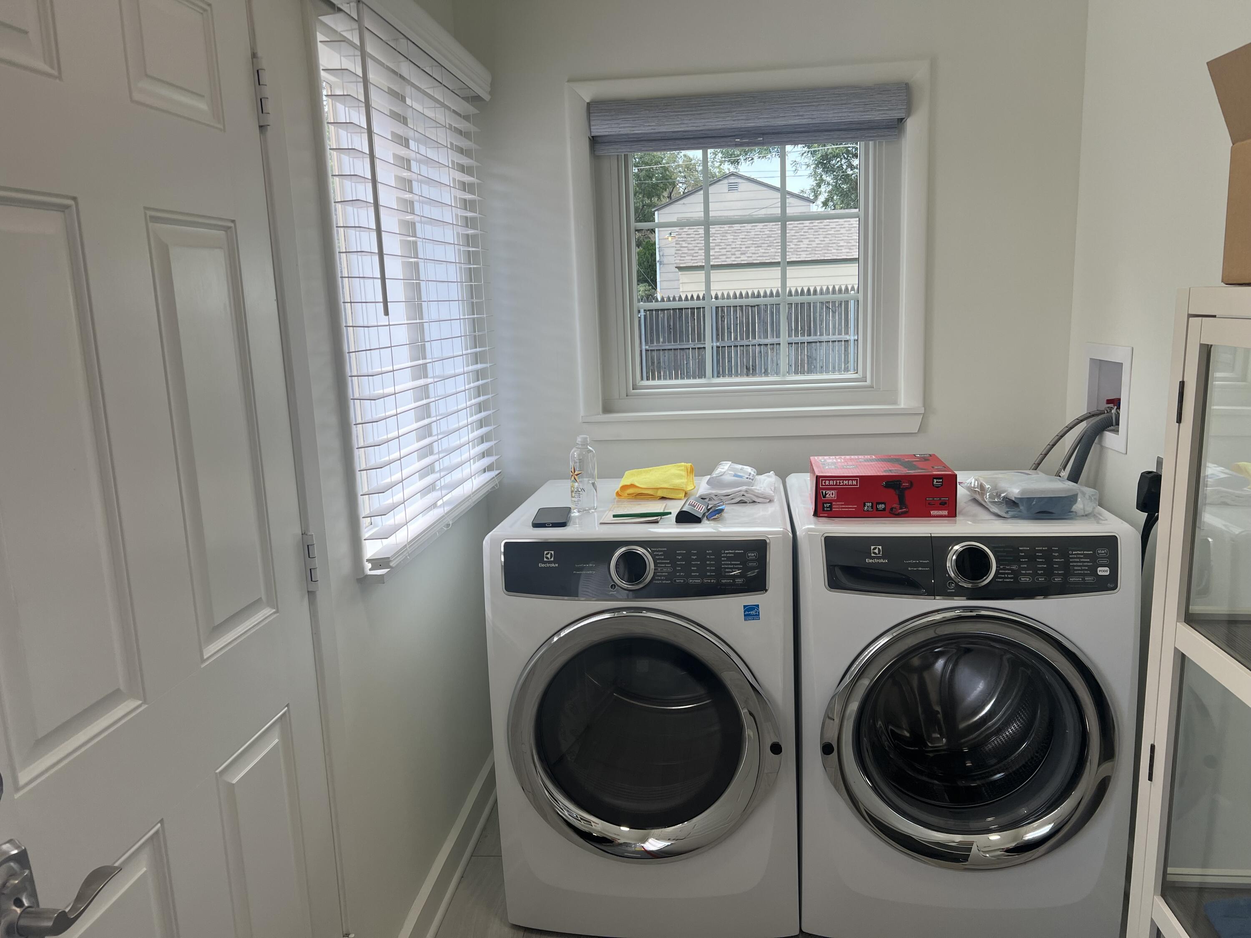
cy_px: 469
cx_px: 626
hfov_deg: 67.3
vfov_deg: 53.1
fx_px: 940
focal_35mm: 26
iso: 50
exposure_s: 1/344
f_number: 1.5
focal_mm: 5.7
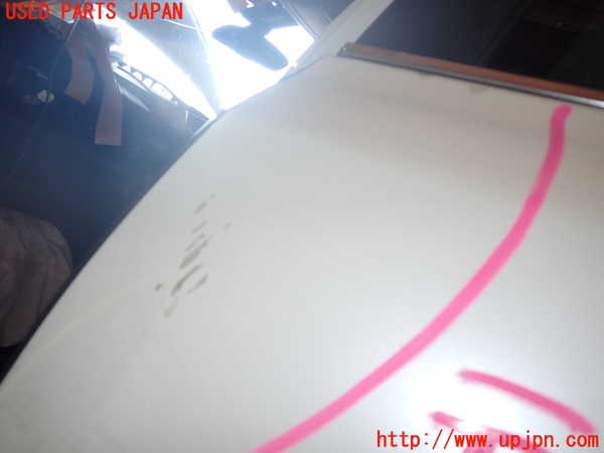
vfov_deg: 46.8
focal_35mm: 30
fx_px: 523
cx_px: 302
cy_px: 226
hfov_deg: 60.0
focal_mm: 5.4
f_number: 2.3
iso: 100
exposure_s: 1/60
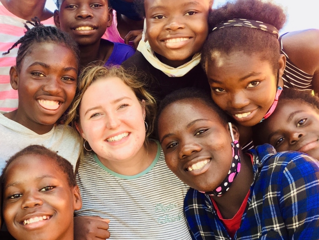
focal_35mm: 29
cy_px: 120
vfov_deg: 48.2
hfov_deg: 61.7
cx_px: 160
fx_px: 267
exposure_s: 1/100
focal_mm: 4.15
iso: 32
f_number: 2.2
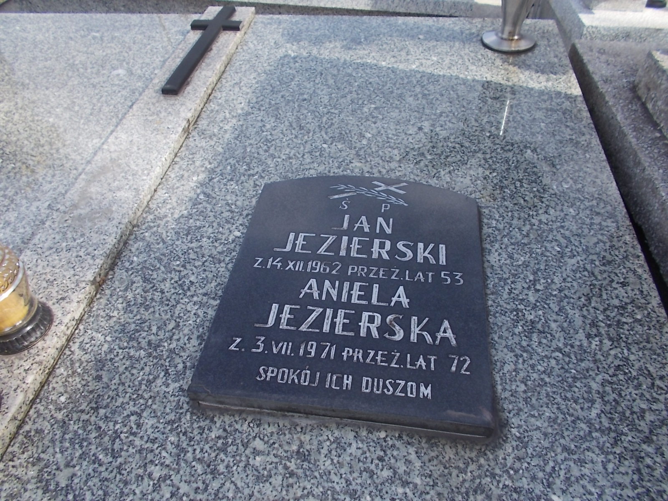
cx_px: 334
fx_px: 502
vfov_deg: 53.1
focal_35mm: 26
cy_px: 250
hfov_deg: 67.3
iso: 80
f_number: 3.2
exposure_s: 1/400
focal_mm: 4.6
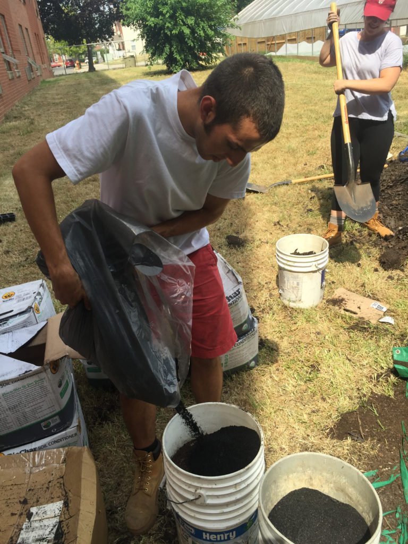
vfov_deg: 61.7
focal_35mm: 29
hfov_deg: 48.2
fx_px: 456
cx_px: 204
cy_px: 272
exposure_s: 1/842
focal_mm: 4.15
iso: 32
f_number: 2.2
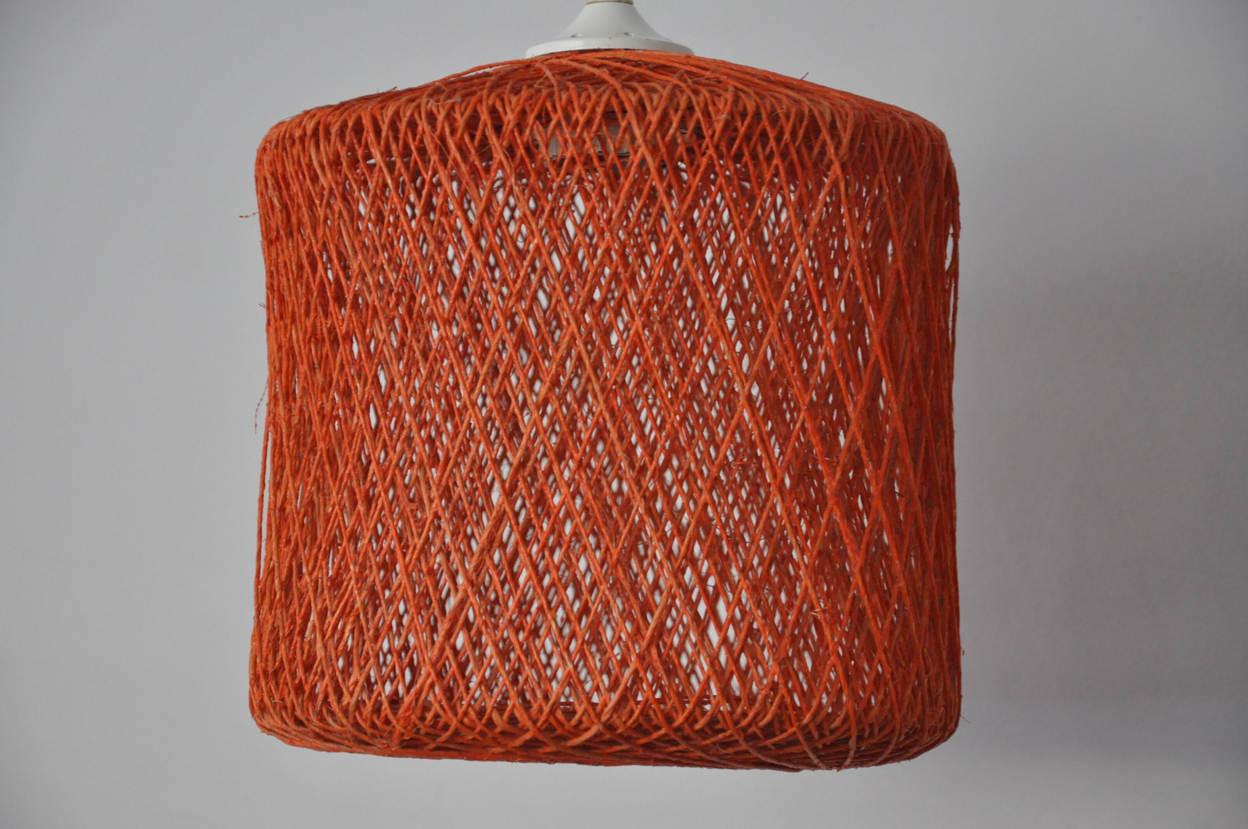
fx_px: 4155
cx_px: 624
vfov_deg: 11.4
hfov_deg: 17.1
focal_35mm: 120
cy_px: 414
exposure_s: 1/30
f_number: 5.3
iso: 1600
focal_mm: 80
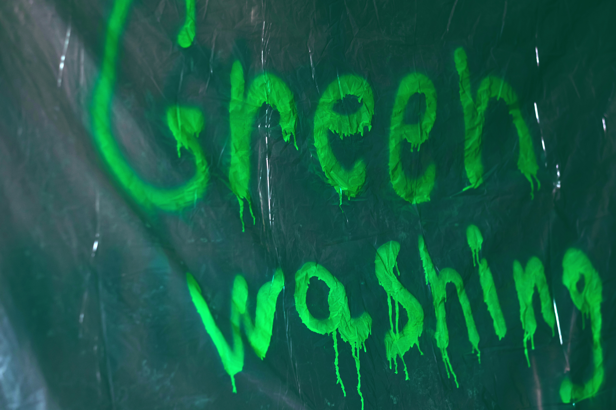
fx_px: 1437
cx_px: 308
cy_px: 205
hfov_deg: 24.2
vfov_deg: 16.3
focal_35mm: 84
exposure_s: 1/125
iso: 500
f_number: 2.2
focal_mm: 56
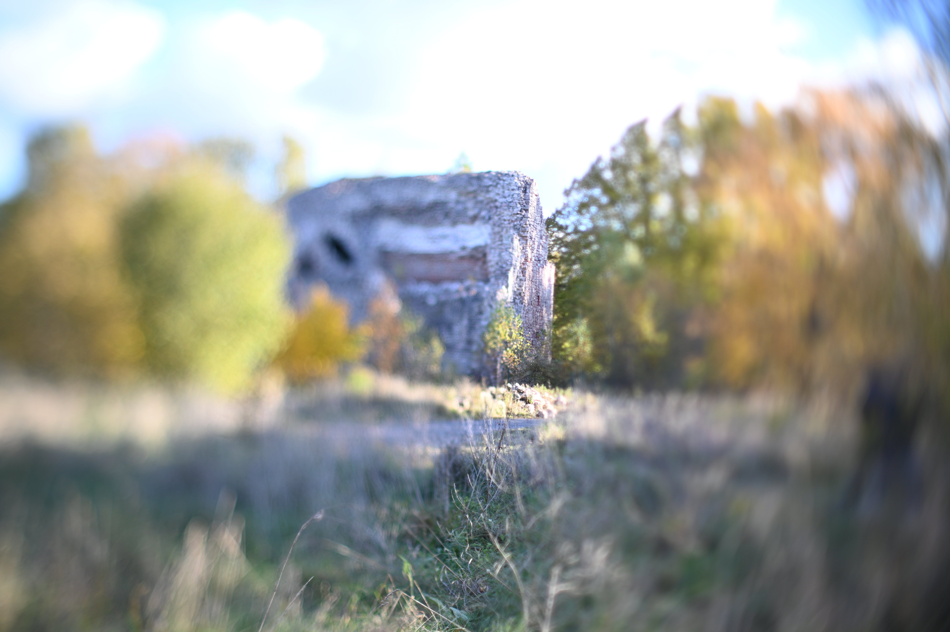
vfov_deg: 27.0
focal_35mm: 50
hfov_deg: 39.6
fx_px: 1319
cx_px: 475
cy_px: 316
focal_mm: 50
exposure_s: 1/800
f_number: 1.4
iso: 100
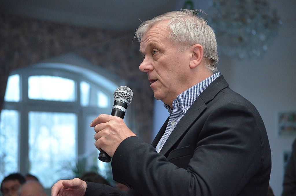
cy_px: 98
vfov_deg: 12.1
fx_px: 923
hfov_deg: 18.2
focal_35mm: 112
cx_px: 148
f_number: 4.2
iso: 3200
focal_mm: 75
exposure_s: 1/60
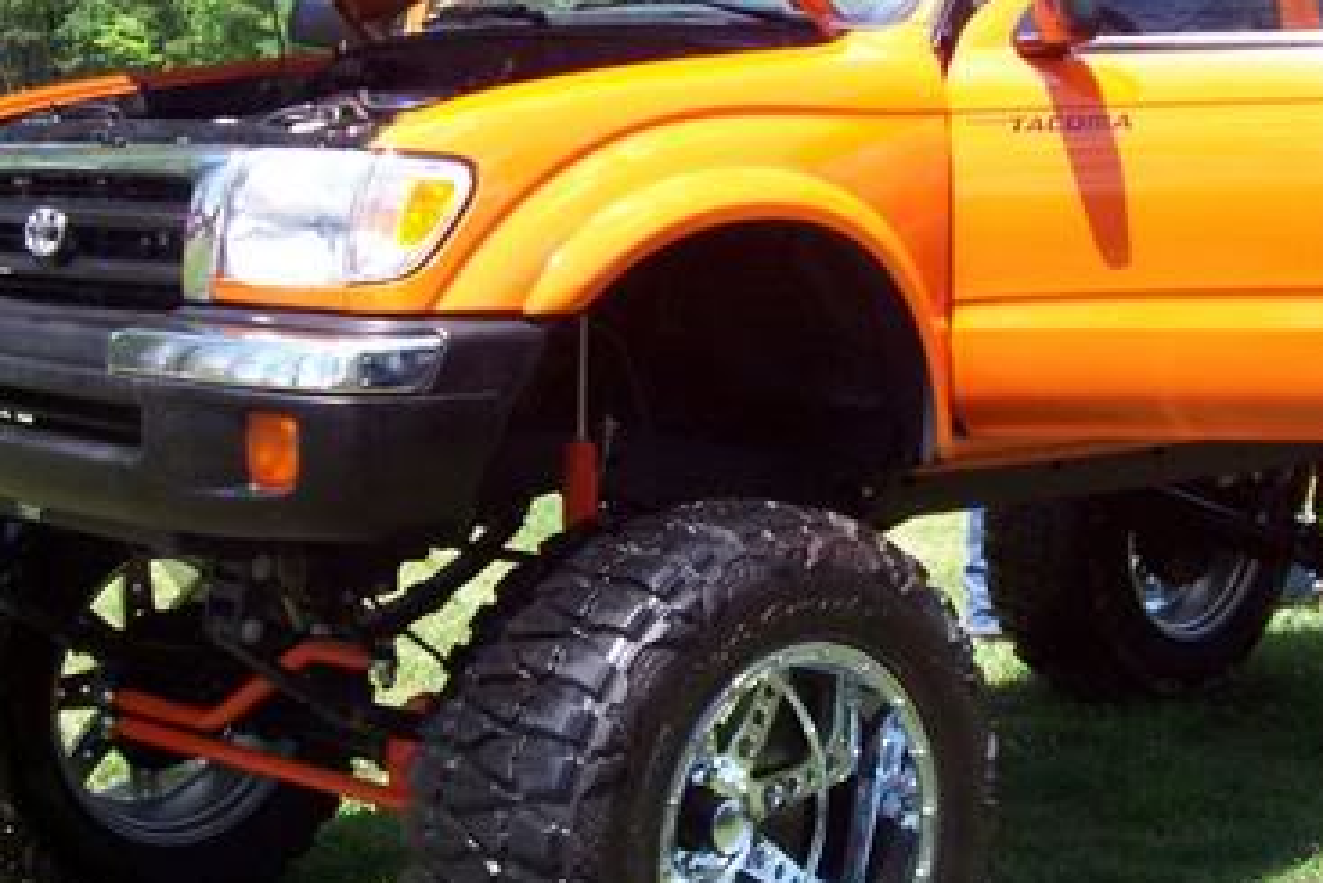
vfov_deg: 17.7
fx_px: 2831
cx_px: 916
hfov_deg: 26.1
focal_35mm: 77
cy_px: 371
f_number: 2.7
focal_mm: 5.6
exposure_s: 1/596
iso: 80
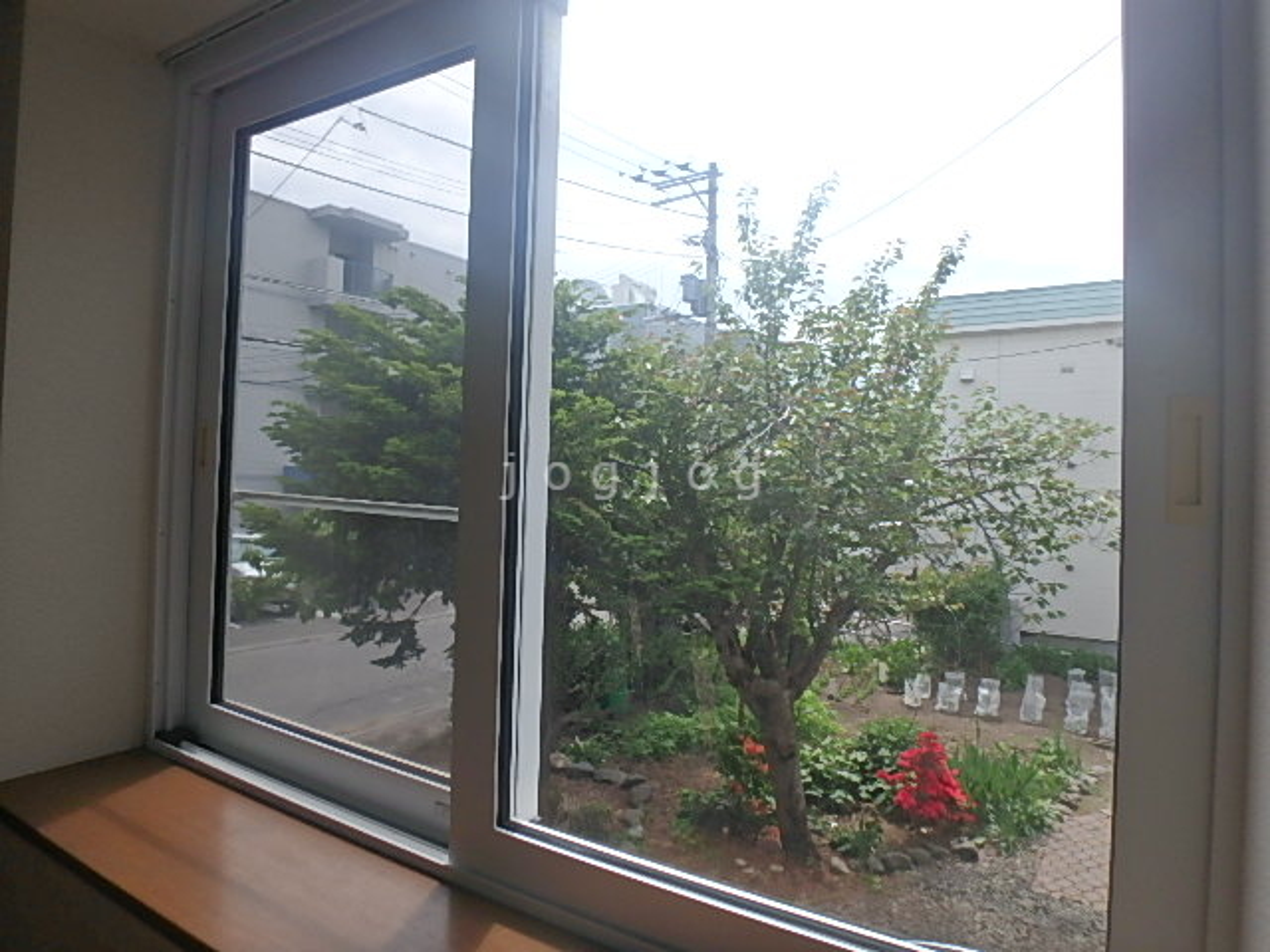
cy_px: 476
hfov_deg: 79.0
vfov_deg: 63.4
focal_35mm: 21
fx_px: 770
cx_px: 635
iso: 125
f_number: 3.5
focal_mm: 3.7
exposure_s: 1/800
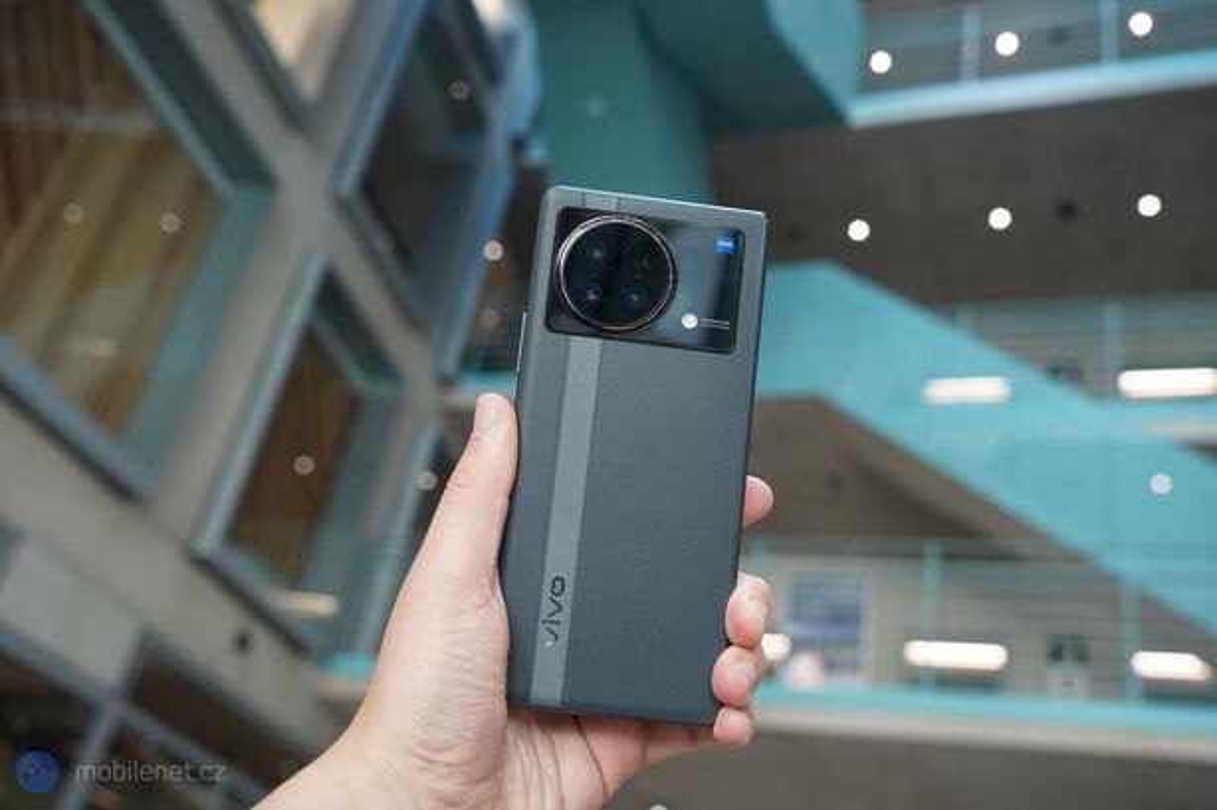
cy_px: 405
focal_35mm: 35
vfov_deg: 37.8
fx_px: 1183
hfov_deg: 54.4
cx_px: 608
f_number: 5.6
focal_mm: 35
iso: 3200
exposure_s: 1/160
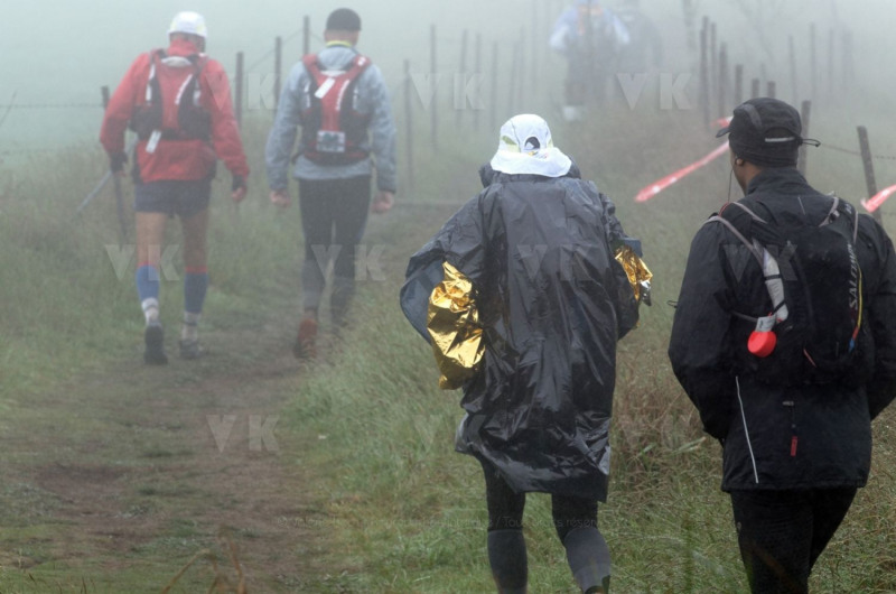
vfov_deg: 4.6
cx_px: 448
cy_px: 297
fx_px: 7452
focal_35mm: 300
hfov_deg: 6.9
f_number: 8
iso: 1000
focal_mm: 200
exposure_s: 1/400
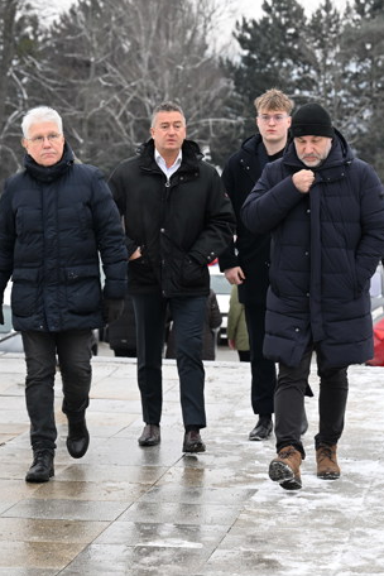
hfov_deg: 11.1
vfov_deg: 16.5
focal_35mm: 124
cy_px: 287
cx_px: 211
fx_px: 1984
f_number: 5
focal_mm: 82
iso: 1600
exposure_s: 1/320
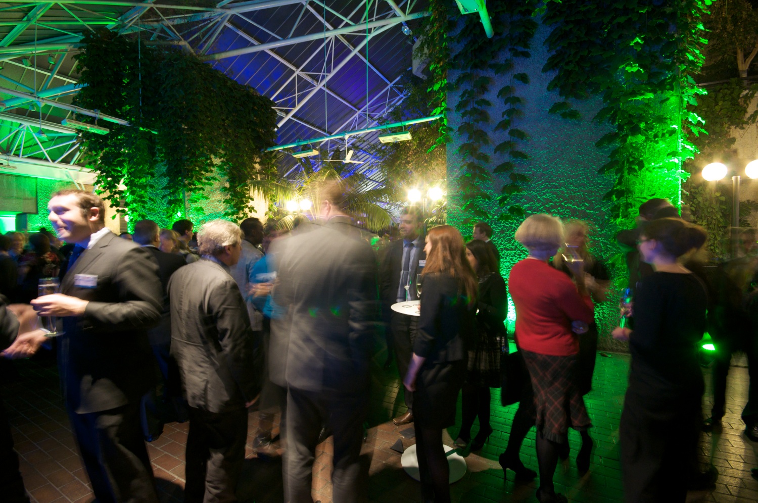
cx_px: 379
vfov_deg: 77.2
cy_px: 252
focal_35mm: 15
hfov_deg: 100.5
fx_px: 315
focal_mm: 10
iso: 500
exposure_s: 2
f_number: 8
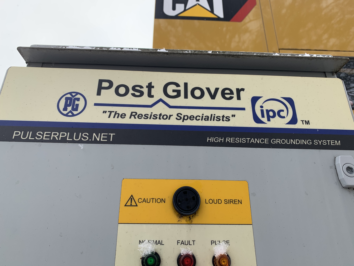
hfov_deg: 67.3
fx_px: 266
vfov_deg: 53.1
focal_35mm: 26
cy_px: 133
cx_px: 177
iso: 25
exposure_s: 1/590
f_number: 1.8
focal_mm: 4.25
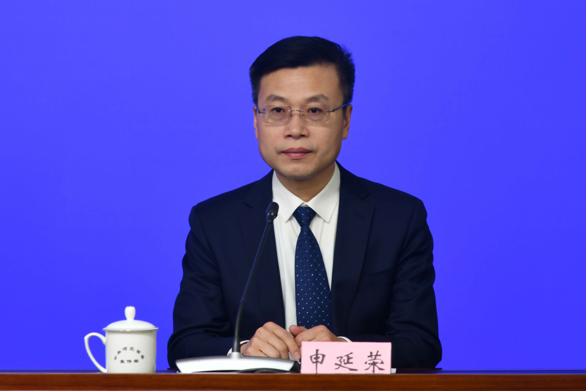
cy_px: 196
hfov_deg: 17.1
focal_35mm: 120
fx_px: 1953
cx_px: 293
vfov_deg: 11.4
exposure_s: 1/80
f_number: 4
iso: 320
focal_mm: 120
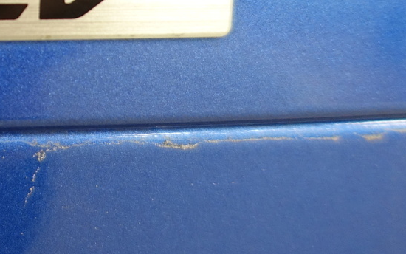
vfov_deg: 17.1
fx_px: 797
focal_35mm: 72
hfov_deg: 25.1
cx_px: -109
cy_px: -74
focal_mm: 8.8
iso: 400
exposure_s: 1/30
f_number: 1.8
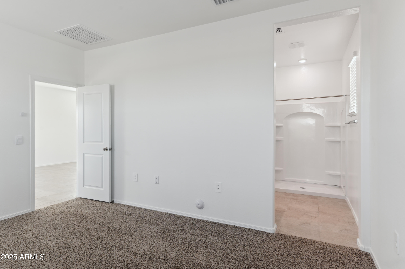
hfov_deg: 84.0
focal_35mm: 20
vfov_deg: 61.9
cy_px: 134
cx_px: 202
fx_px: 225
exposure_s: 1/30
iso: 320
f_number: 8
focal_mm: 20
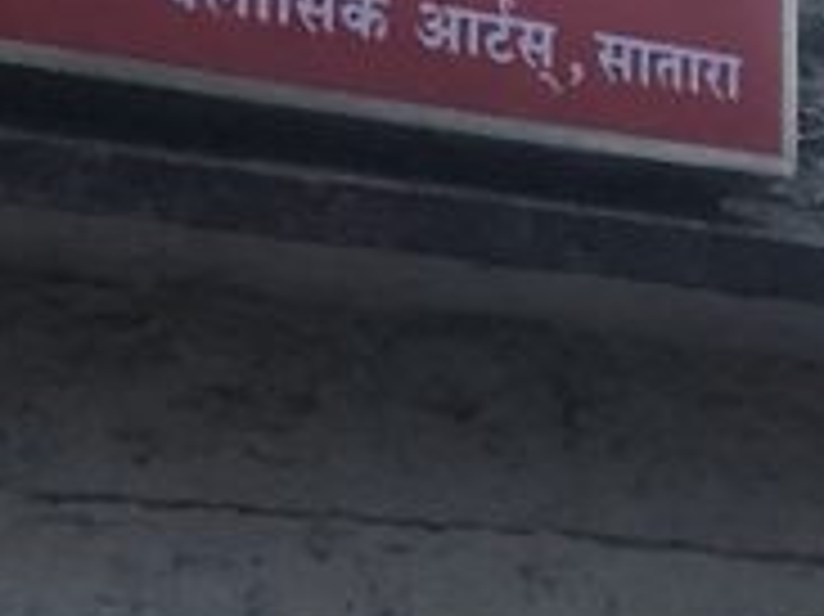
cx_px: 923
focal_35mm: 157
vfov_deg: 9.4
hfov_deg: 12.4
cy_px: 607
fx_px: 3735
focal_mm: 3.99
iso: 100
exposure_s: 1/13
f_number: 1.8
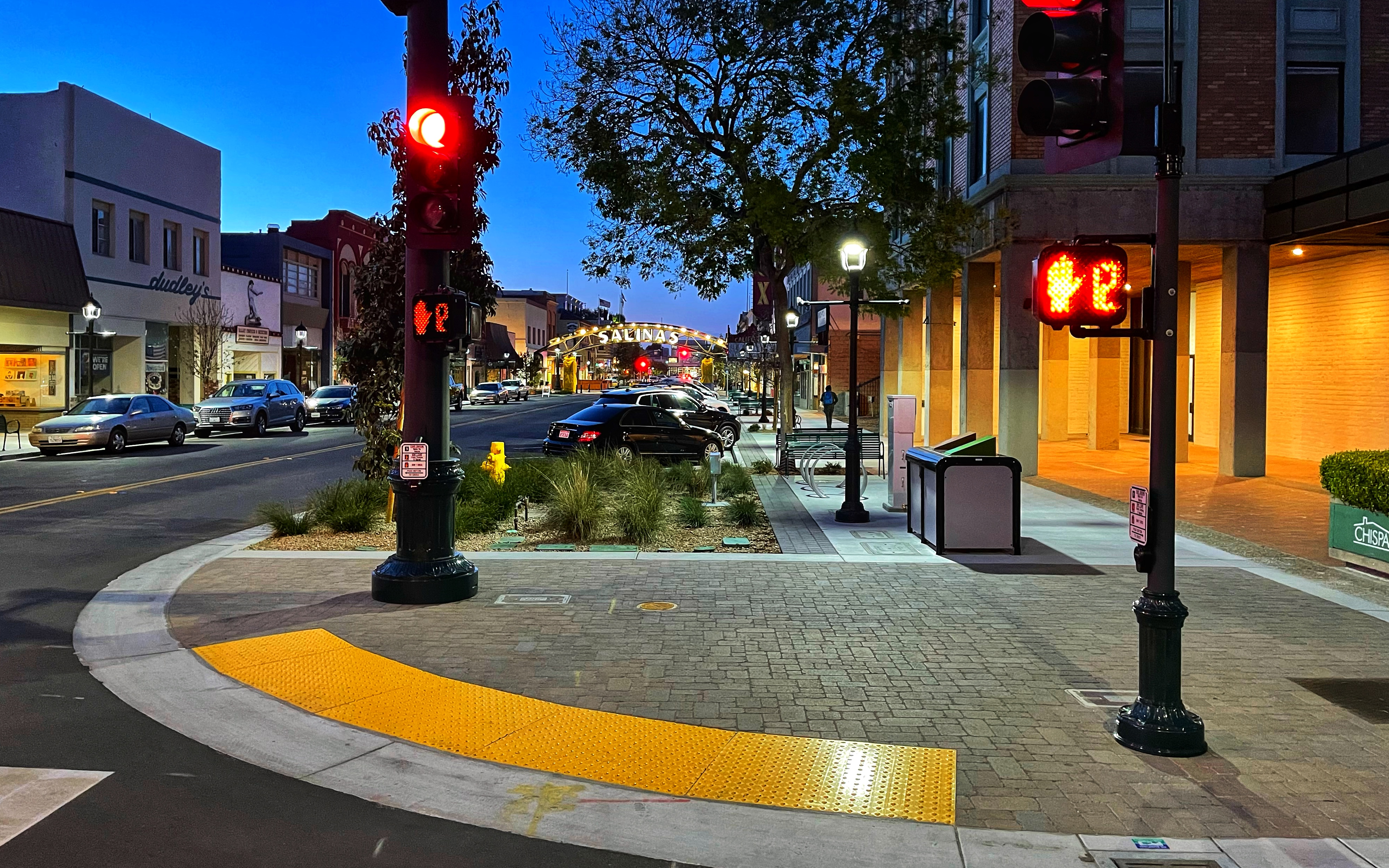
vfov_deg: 44.4
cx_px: 686
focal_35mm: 28
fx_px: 1060
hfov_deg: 66.5
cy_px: 379
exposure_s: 1/30
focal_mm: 5.1
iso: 500
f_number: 1.6
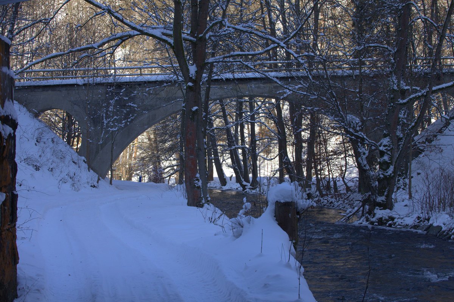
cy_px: 151
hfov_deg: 28.1
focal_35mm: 72
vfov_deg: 18.9
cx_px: 227
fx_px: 908
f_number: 10
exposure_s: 1/125
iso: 400
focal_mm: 74
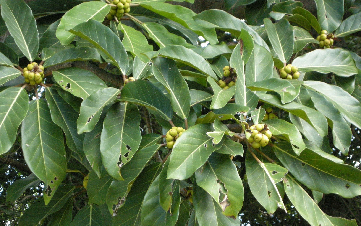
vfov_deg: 10.0
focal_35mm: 131
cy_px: 115
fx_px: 1289
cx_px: 181
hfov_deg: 15.9
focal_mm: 26.3
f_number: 5.3
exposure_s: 1/128
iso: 400
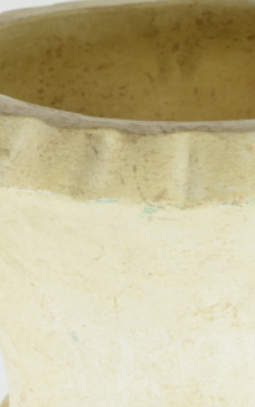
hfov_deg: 10.5
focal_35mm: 125
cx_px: 209
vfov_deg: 16.7
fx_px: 1388
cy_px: 159
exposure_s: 1/125
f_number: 9
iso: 800
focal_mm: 40
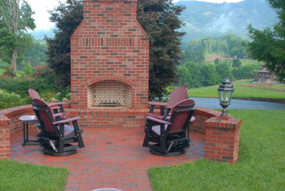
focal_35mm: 57
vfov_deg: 23.5
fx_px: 452
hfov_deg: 34.8
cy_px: 155
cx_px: 103
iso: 100
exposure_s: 1/45
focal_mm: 18
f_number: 3.5
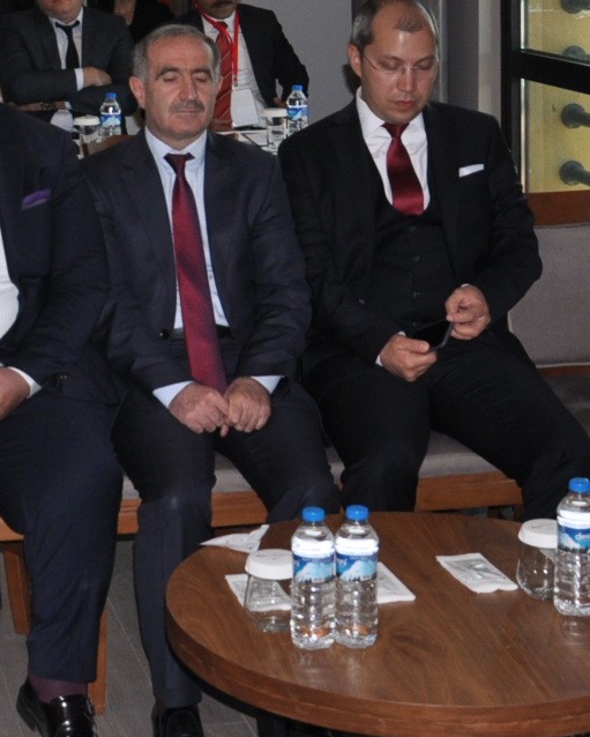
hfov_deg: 16.8
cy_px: 121
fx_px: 1854
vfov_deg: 22.1
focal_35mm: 85
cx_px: -229
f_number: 4.5
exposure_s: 1/200
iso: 400
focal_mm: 18
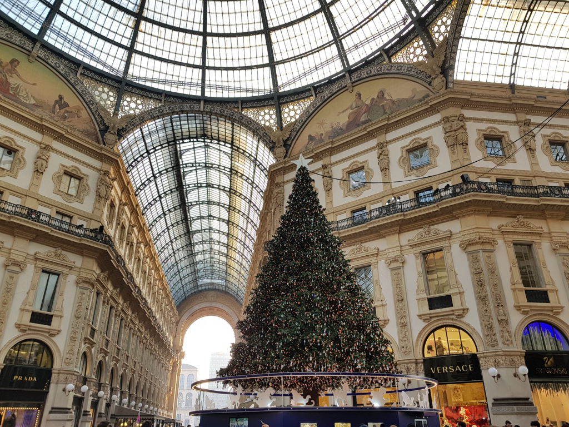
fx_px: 427
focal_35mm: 26
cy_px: 214
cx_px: 284
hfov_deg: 67.3
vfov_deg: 53.1
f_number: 1.7
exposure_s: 1/221
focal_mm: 4.2
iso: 40
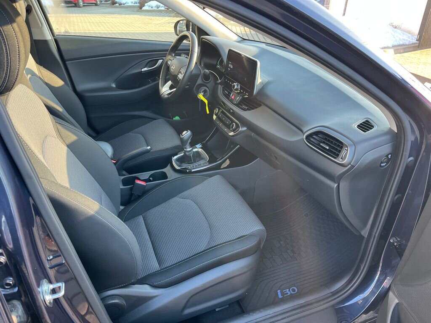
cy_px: 162
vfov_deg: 53.1
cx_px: 216
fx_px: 324
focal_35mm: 26
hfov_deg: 67.3
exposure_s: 1/121
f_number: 1.6
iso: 100
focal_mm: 5.1
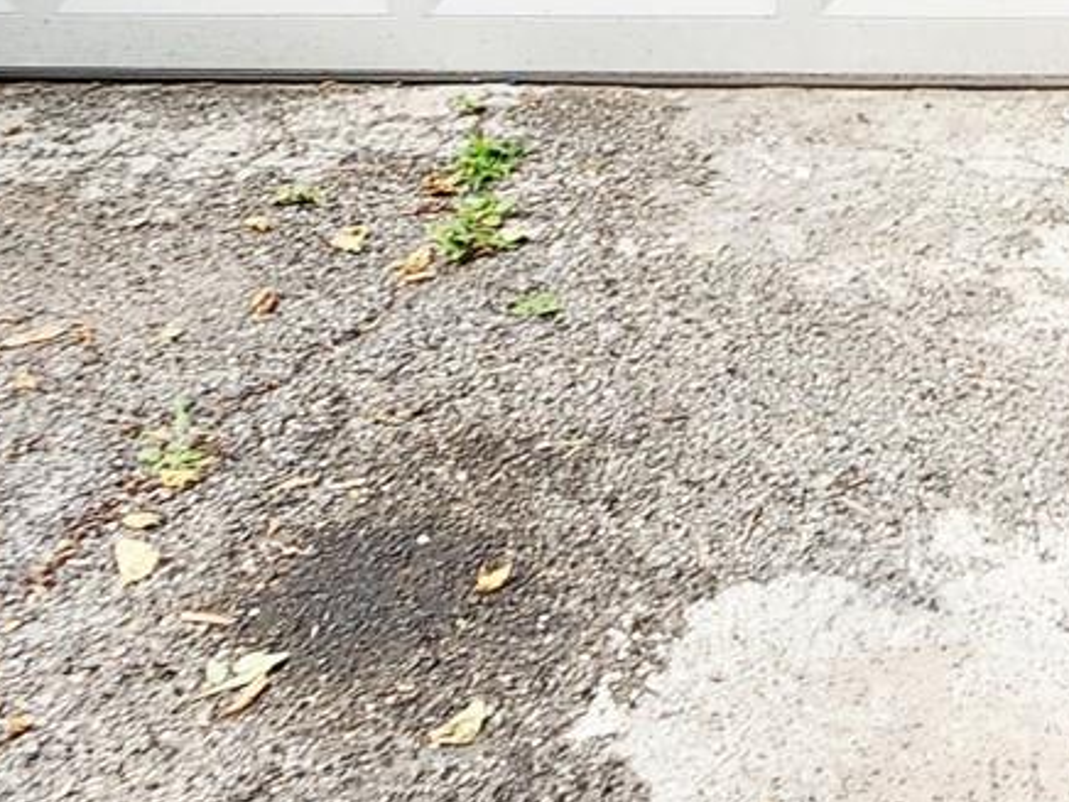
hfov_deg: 29.6
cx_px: 1064
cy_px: -128
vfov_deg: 22.4
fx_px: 1884
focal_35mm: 61
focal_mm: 2.2
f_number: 2.2
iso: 80
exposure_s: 1/60.2
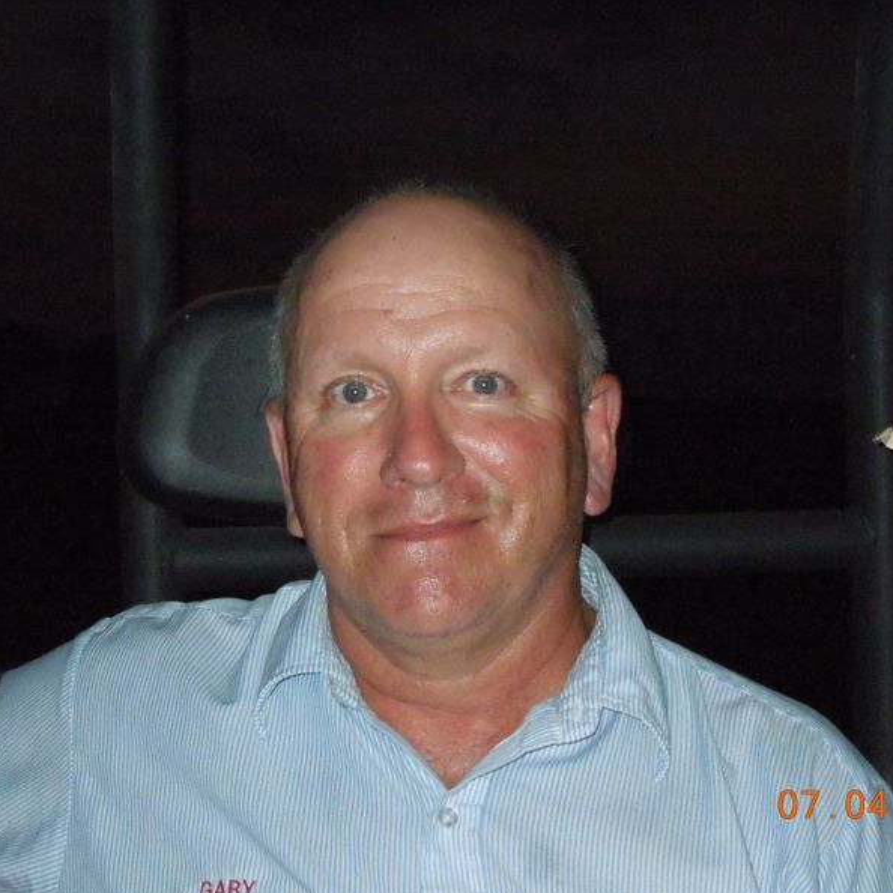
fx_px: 3094
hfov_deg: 16.4
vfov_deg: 16.4
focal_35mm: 106
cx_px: 451
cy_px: 450
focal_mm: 16
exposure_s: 1/4
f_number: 4.6
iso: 3200
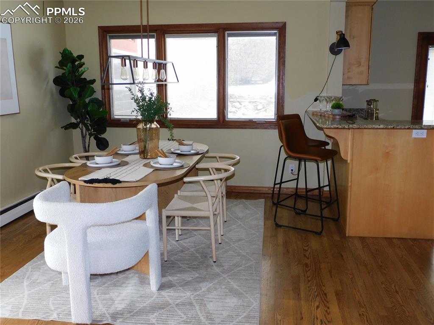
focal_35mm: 33
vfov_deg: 42.9
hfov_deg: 55.4
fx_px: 414
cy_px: 162
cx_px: 217
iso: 200
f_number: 3.6
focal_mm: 5.9
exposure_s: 1/30
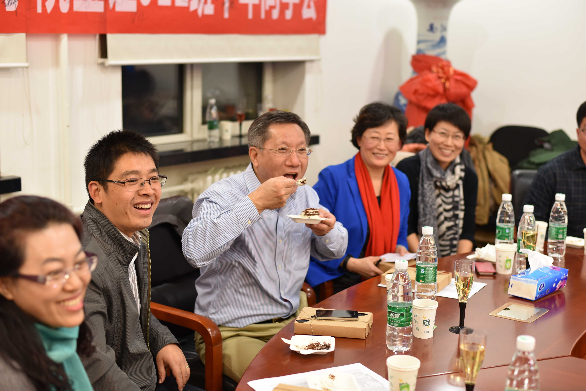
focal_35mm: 50
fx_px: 814
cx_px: 293
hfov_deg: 39.6
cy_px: 196
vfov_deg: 27.0
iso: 800
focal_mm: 50
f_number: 2.8
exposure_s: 1/60
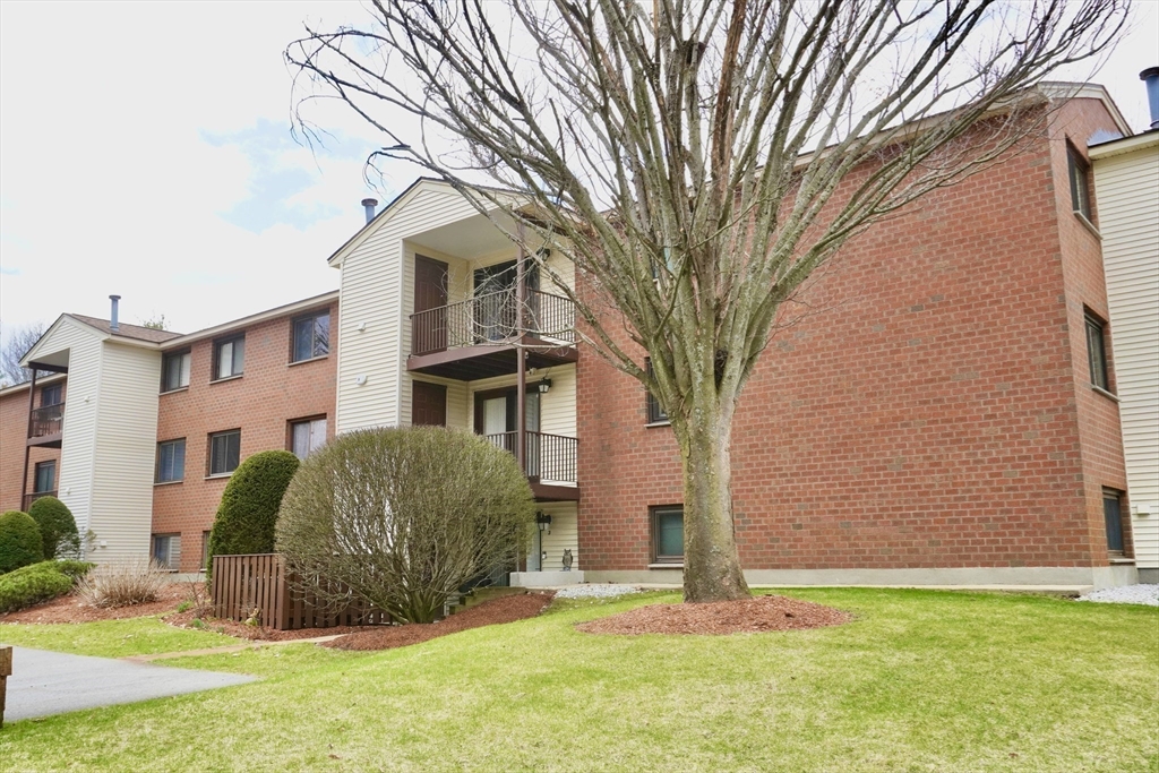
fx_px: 1014
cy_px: 386
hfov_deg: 59.5
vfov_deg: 41.7
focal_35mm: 32
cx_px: 580
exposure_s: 1/800
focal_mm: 21
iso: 800
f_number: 8
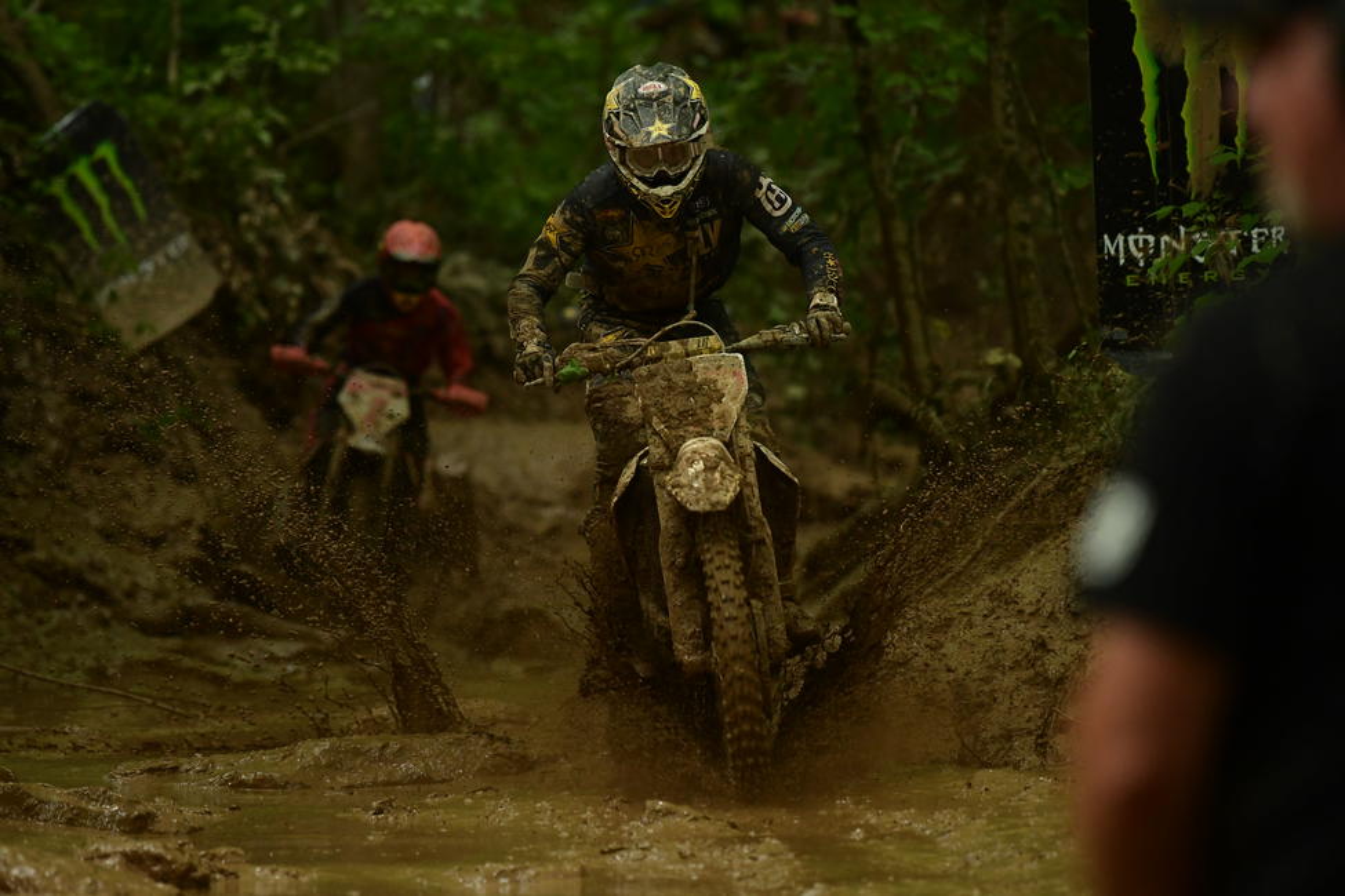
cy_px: 448
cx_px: 672
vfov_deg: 5.4
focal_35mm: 255
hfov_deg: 8.1
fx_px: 9526
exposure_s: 1/800
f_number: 2.8
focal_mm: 170
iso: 3200
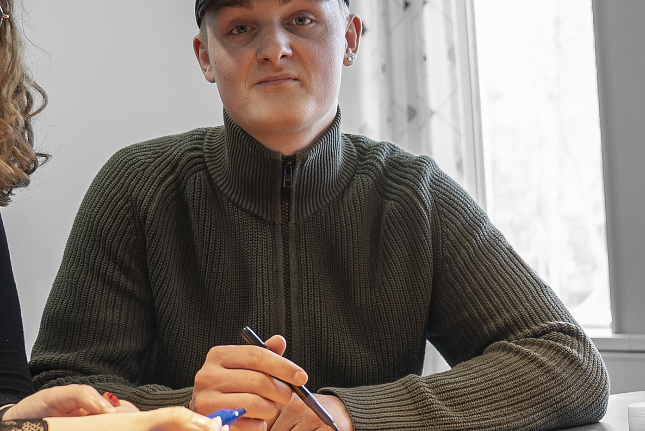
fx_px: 1309
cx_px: 296
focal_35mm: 73
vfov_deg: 18.7
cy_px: 235
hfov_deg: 27.7
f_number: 2.8
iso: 80
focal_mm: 24
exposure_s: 1/40
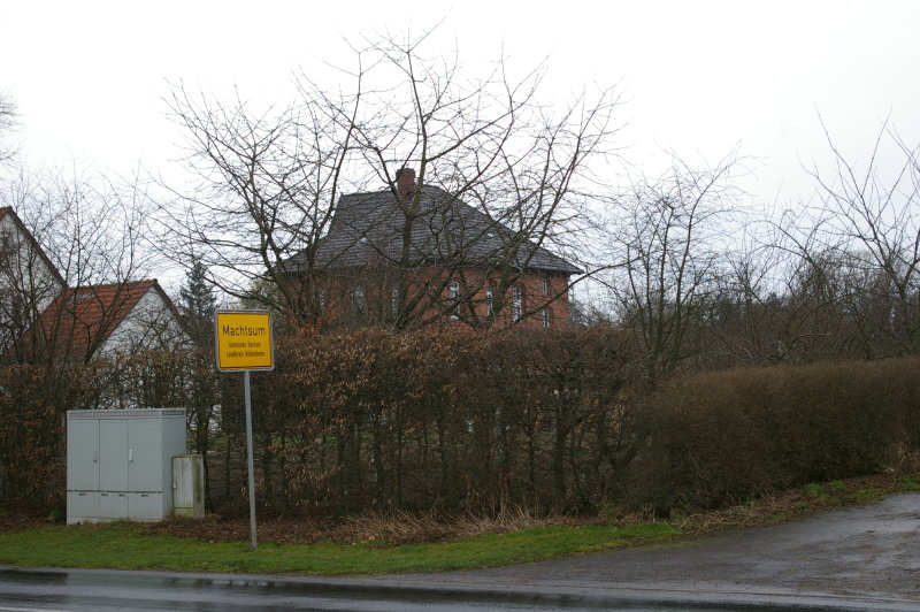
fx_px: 1532
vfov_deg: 22.6
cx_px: 460
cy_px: 306
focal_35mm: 60
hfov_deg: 33.4
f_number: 6.7
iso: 200
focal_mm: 40
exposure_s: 1/180
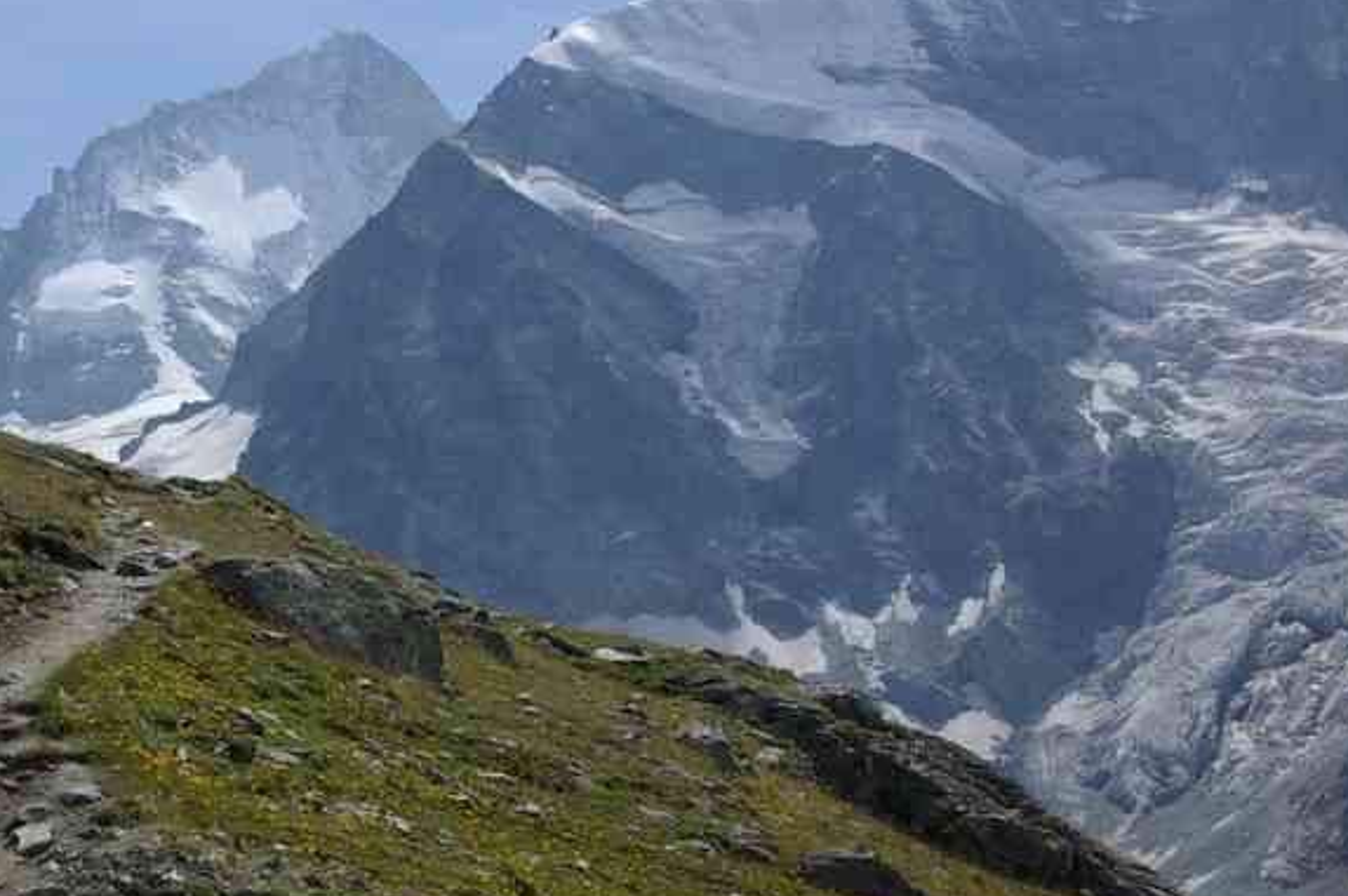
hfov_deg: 28.0
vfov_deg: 19.3
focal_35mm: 71
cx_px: 263
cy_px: 468
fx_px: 2642
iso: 100
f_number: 8
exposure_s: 1/350
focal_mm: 26.9
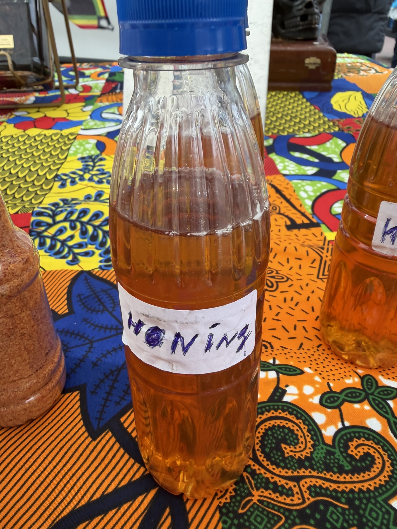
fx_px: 382
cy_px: 254
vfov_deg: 69.4
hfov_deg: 54.9
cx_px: 198
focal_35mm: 25
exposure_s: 1/100
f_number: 2.2
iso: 80
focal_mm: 2.22
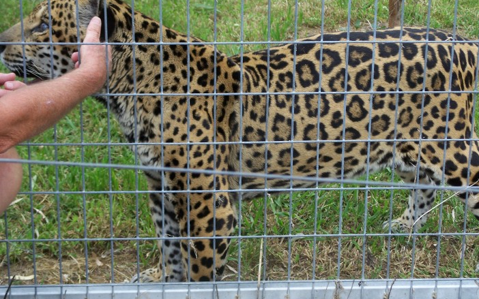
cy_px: 147
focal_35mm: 101
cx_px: 267
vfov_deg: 13.0
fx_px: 1319
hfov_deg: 20.6
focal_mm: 17.3
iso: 64
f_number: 3.6
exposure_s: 1/160
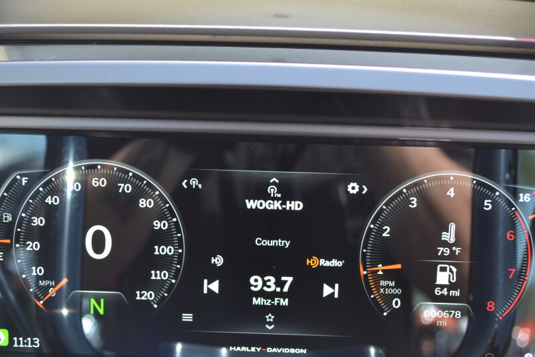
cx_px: 250
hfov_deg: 26.1
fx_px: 1155
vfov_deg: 17.5
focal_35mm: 78
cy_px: 241
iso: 400
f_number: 5
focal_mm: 35
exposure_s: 1/80
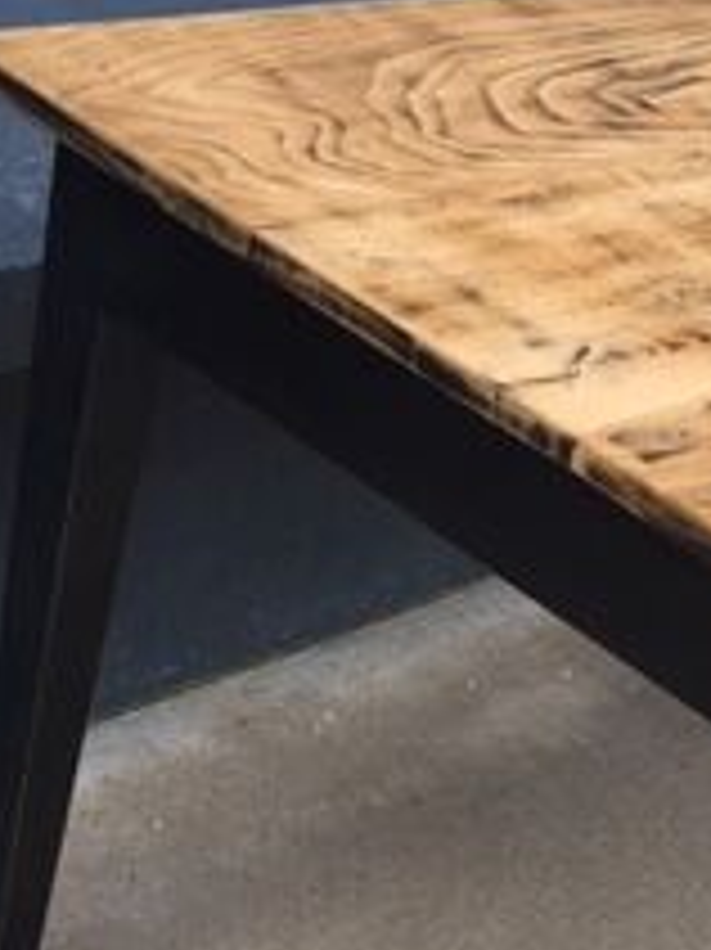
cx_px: 896
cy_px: 702
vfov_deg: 22.1
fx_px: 2412
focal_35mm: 88
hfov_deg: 16.0
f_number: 2.2
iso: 25
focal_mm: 4.15
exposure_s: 1/238
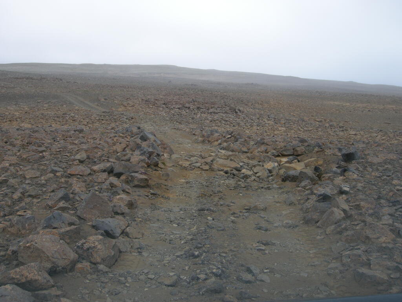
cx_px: 201
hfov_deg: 52.6
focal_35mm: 35
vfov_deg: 40.7
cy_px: 151
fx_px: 406
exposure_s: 1/244
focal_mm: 7.5
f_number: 4.8
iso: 100
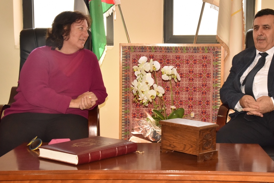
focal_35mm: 64
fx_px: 487
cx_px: 162
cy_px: 79
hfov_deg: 31.3
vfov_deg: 21.2
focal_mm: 50
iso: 2500
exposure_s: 1/250
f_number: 16
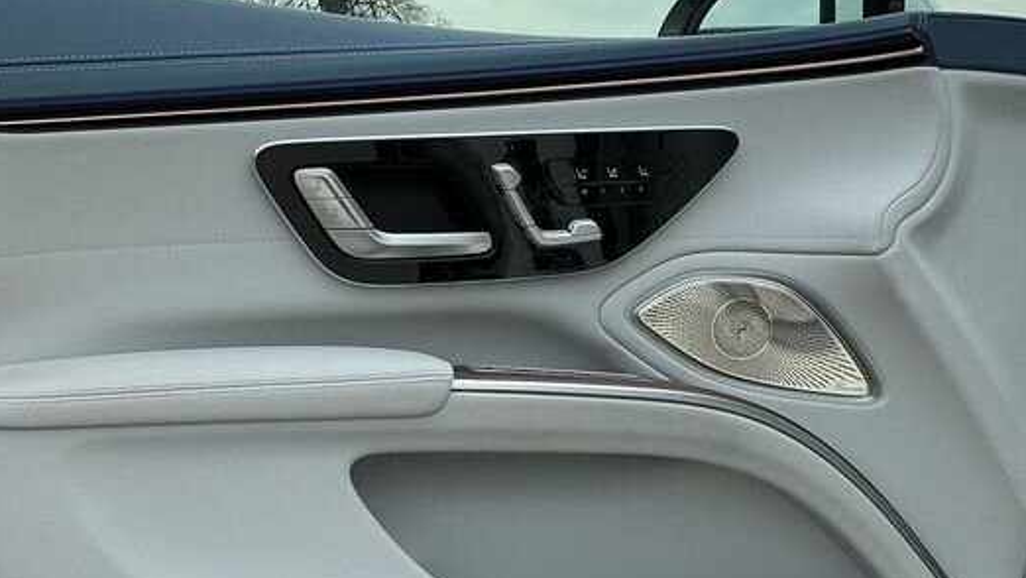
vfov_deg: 19.4
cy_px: 370
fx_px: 1687
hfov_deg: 33.8
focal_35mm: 62
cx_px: 495
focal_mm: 3
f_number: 1.8
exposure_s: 1/962
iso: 25
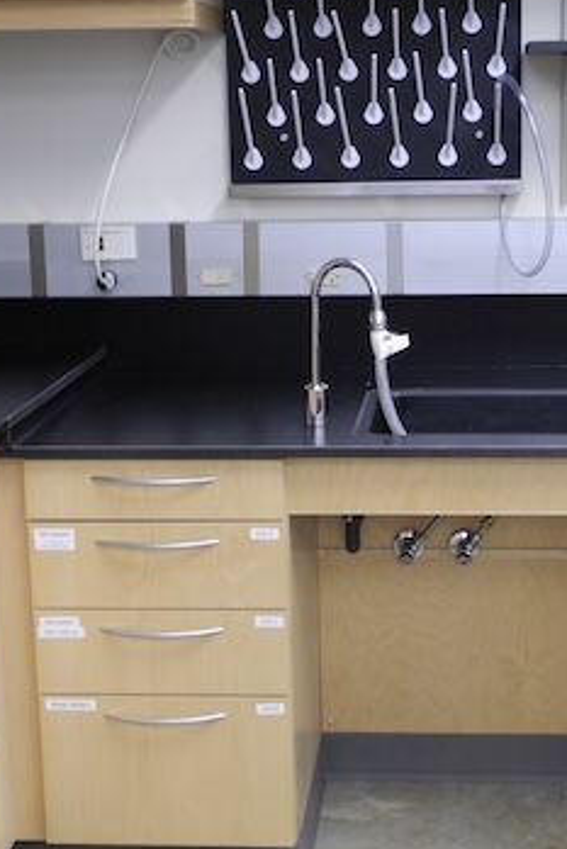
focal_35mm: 67
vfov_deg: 30.1
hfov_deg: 20.3
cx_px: 341
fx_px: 1581
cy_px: 420
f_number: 3.2
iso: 364
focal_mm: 9.7
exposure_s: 1/30
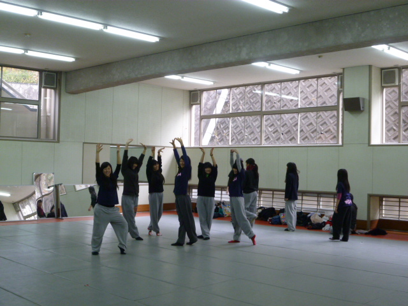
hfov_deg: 40.4
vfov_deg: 30.9
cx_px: 204
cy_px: 153
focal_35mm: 47
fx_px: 554
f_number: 3.9
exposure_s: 1/40
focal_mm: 8.3
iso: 250
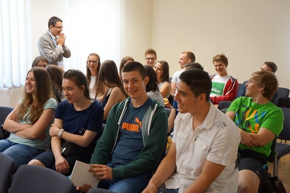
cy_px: 96
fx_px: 362
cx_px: 145
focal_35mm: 45
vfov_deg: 29.9
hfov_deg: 43.6
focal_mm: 30
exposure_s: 1/100
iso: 1600
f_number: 4
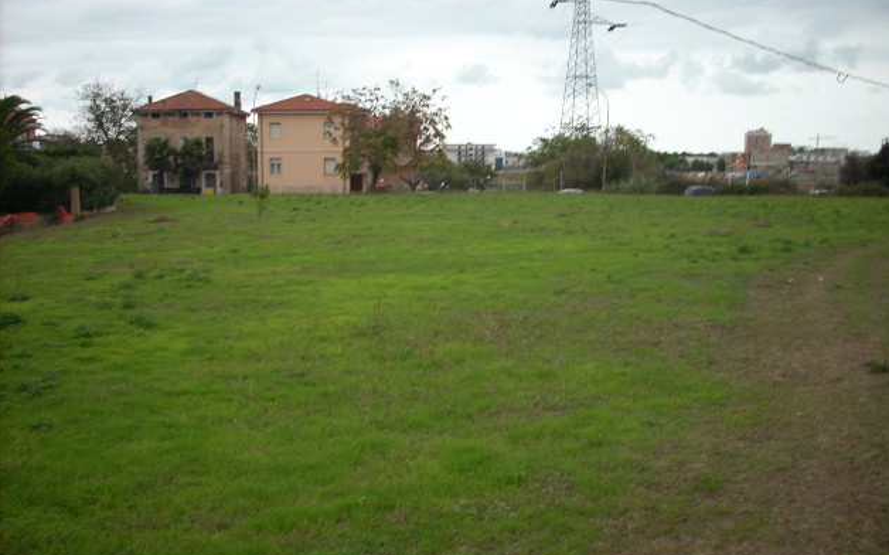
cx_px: 452
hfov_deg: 49.3
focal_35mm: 40
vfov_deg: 32.0
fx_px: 969
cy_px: 280
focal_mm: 6.2
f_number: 2.8
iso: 64
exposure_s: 1/38.9
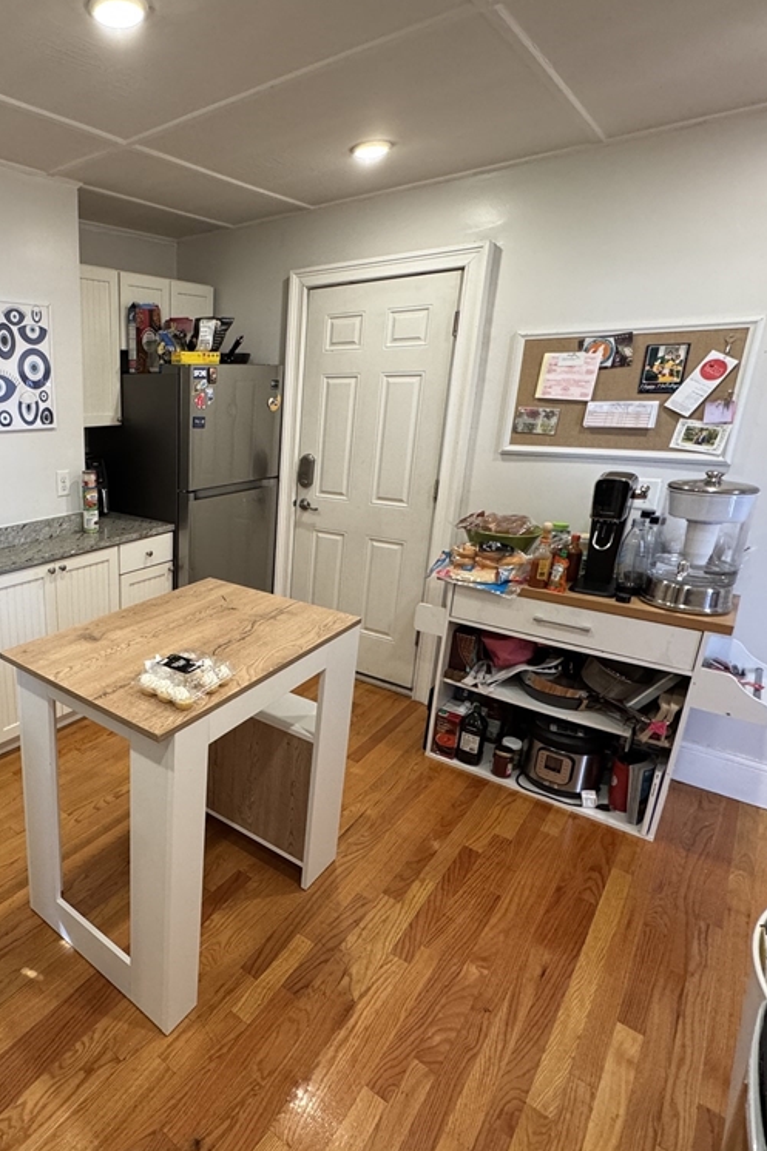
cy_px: 576
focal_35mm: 20
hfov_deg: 56.6
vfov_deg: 84.0
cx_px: 134
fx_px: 639
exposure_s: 1/60
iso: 250
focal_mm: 2.22
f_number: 2.2
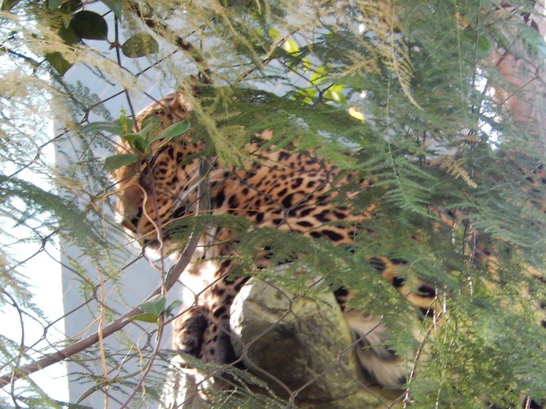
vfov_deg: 7.1
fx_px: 3312
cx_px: 372
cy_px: 279
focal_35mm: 210
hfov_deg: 9.4
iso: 400
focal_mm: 26.4
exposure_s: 1/25
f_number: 5.6
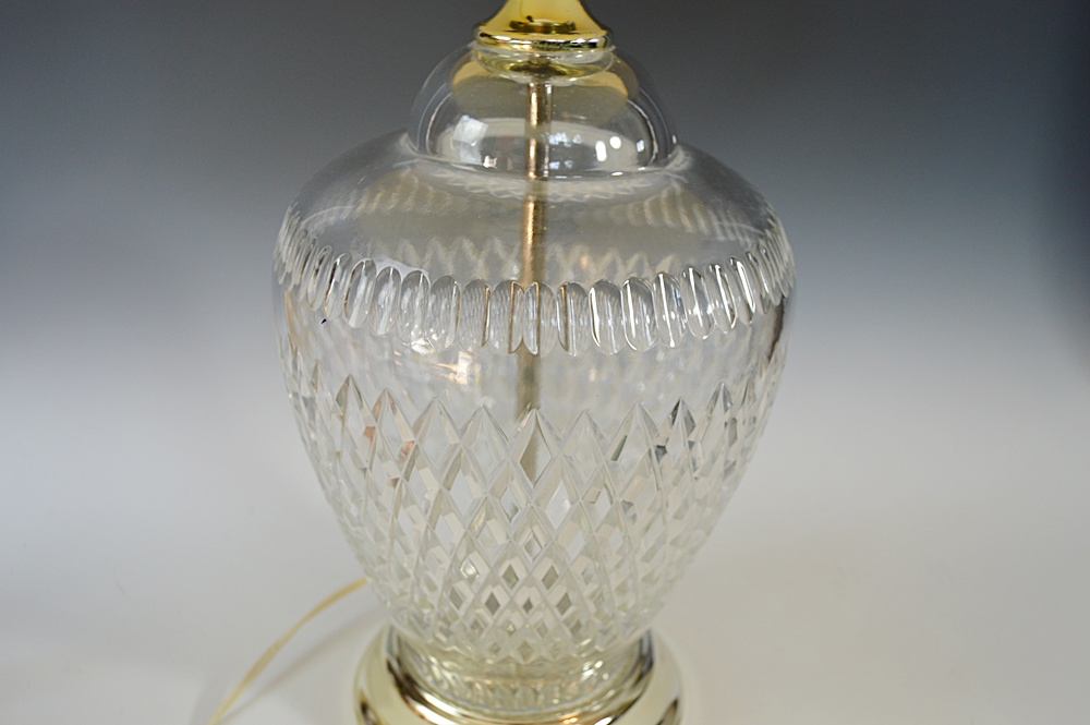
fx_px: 998
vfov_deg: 39.9
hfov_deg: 57.3
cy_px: 362
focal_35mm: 33
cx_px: 545
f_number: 4
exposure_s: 1/60
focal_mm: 22
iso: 400
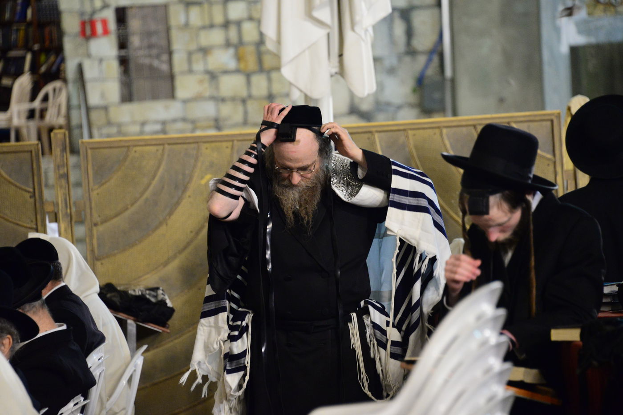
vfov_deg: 6.5
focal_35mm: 210
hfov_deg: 9.8
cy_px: 208
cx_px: 312
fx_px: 3633
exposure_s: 1/60
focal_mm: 210
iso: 5000
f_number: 5.6
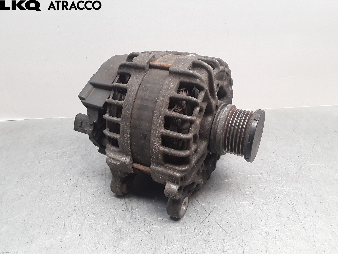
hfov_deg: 63.4
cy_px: 127
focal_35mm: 28
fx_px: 273
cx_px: 169
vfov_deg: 49.7
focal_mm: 2.91
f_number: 1.9
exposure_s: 1/50
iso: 64
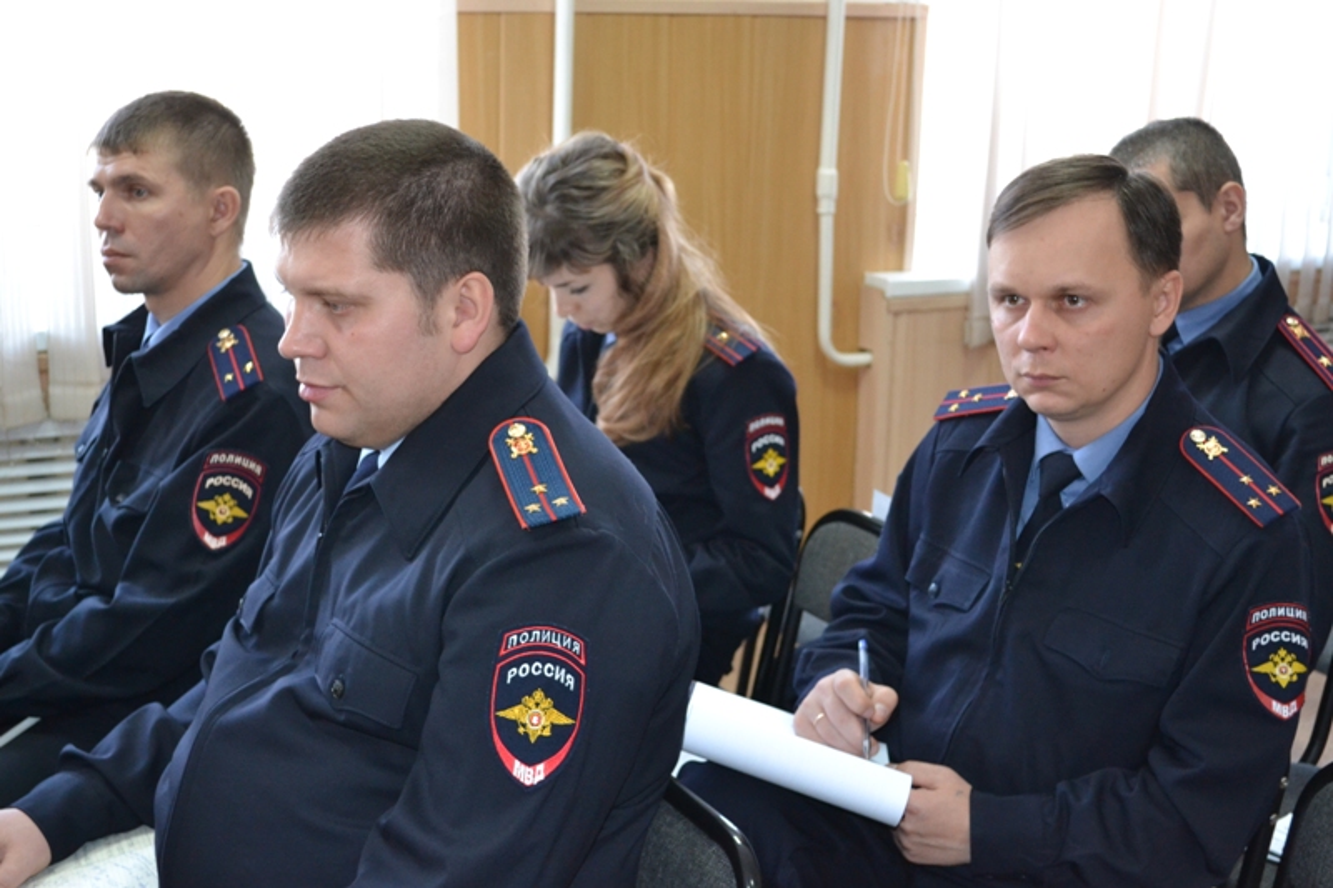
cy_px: 444
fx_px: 1777
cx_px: 666
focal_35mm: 48
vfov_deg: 28.1
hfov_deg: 41.1
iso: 1600
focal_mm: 32
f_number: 4.8
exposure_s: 1/60
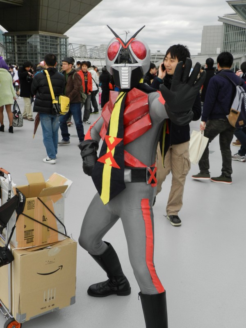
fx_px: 360
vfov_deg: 49.0
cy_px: 164
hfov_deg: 37.7
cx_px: 123
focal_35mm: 38
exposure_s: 1/400
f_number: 4
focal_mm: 6.7
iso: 160
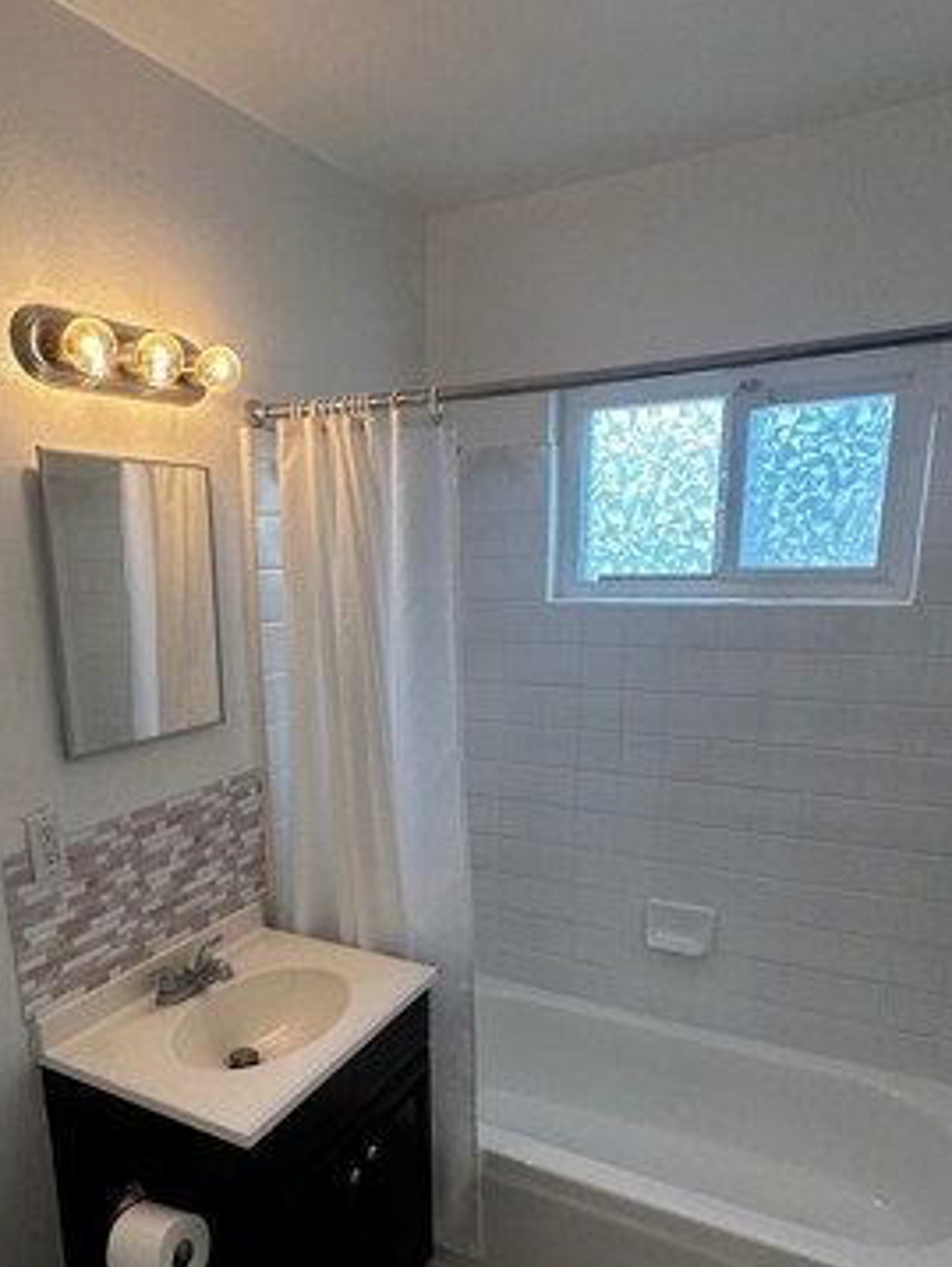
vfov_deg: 68.3
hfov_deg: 54.4
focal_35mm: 25
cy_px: 789
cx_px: 361
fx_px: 916
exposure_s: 1/120
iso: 80
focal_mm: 2.22
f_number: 2.2
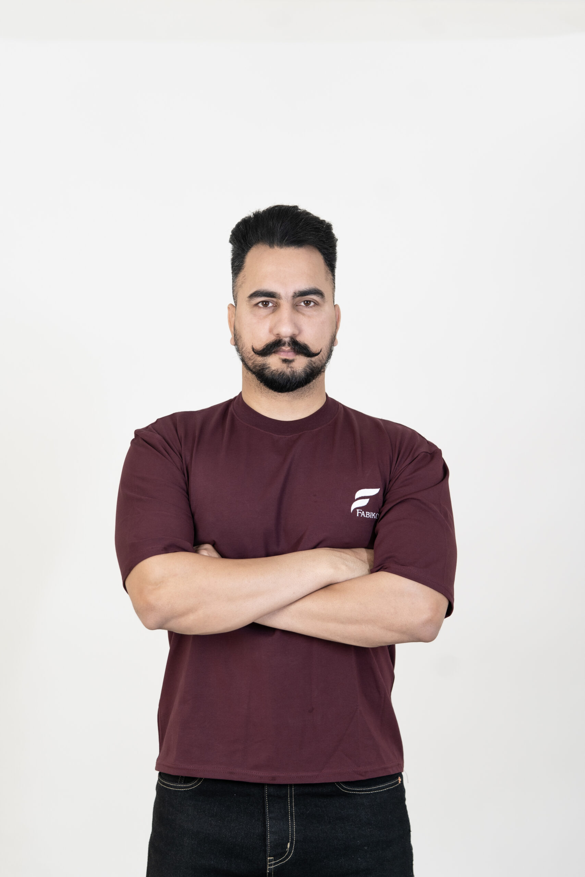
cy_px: 438
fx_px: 2193
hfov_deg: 15.2
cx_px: 292
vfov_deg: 22.6
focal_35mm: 90
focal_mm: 90
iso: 320
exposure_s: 1/100
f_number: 2.8
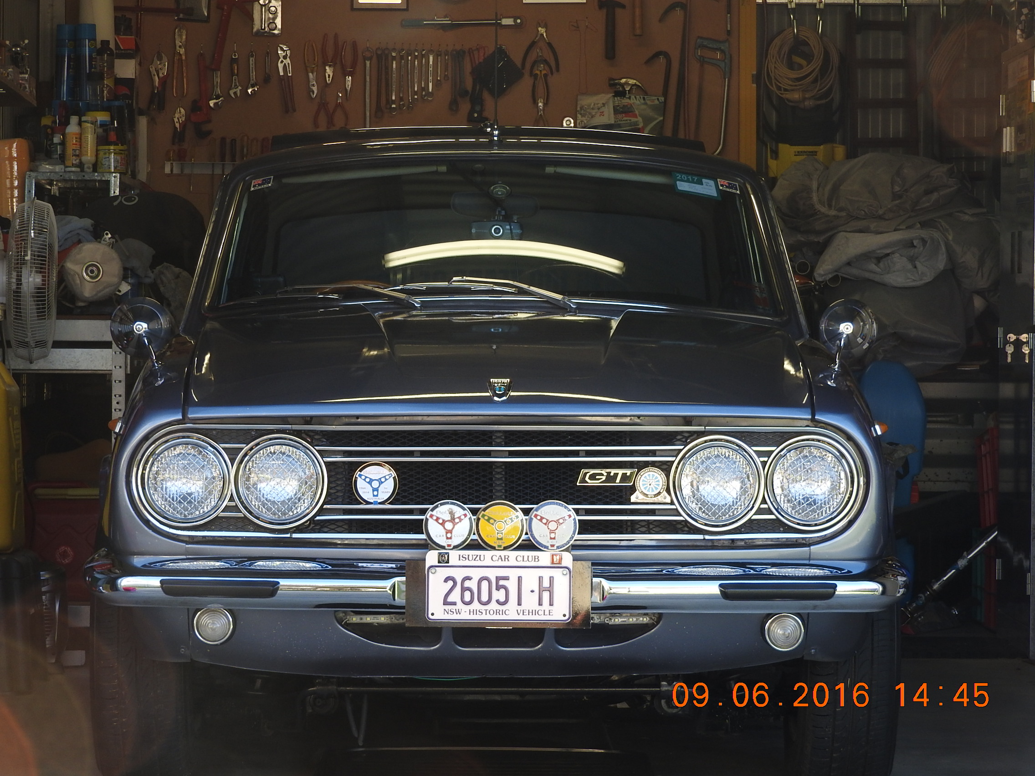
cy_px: 388
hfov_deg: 14.6
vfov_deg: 11.0
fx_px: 4036
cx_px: 518
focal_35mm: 135
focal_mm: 24.2
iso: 140
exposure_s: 1/60
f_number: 5
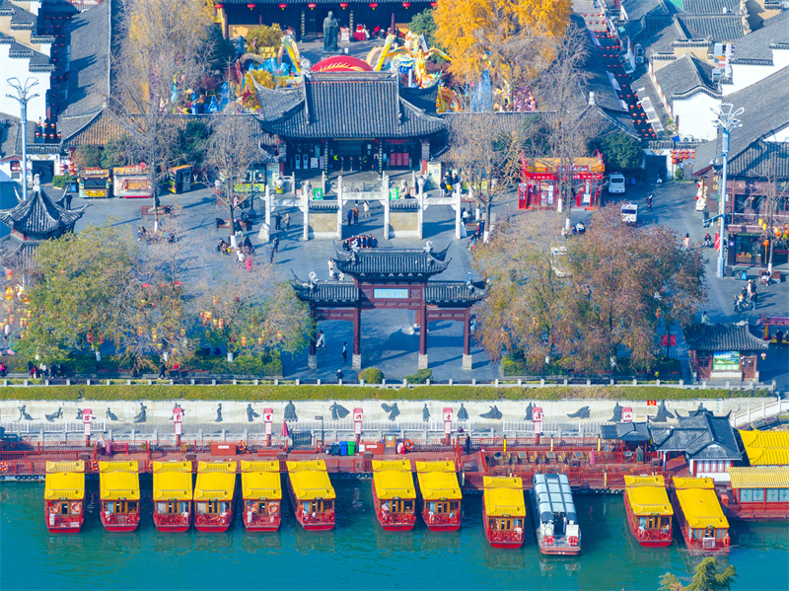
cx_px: 394
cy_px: 296
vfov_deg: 8.9
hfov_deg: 11.9
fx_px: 3781
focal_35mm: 166
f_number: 3.4
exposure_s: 1/400
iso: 100
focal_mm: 30.71
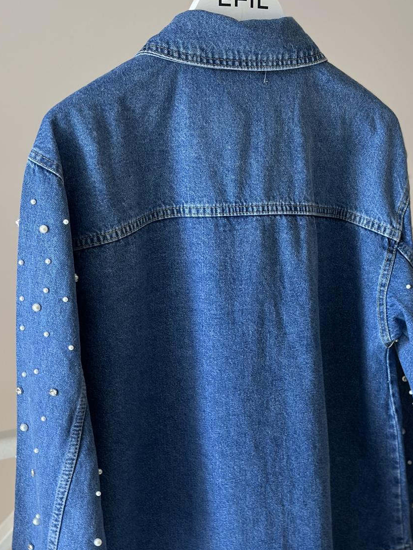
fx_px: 1097
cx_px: 244
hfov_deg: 21.3
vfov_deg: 28.0
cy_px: 349
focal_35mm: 69
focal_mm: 6.86
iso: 160
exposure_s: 1/60
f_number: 1.78
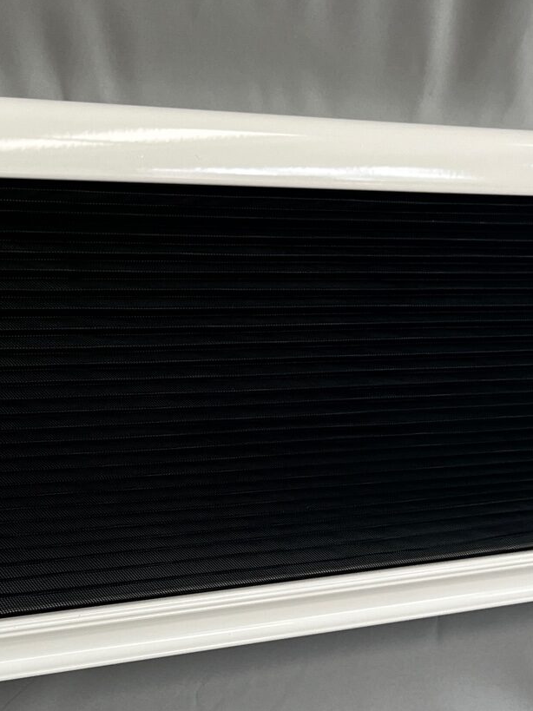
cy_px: 608
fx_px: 1314
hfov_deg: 22.4
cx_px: 58
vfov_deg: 29.3
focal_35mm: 64
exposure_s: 1/100
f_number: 1.6
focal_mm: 5.1
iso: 100
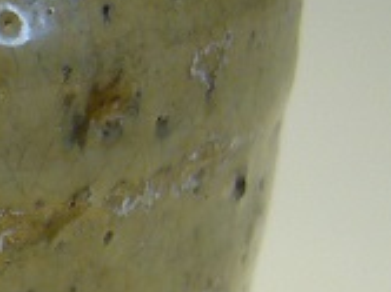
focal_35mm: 169
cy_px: 191
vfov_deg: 8.8
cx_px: -290
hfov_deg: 11.0
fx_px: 1906
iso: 100
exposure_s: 1/15
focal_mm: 5.8
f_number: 2.8
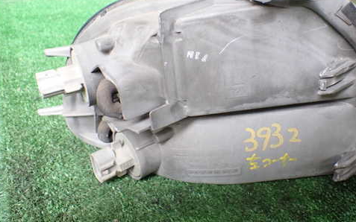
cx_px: 215
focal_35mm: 40
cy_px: 86
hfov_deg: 49.0
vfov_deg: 31.9
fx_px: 388
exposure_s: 1/125
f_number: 2.3
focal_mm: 5.4
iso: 800
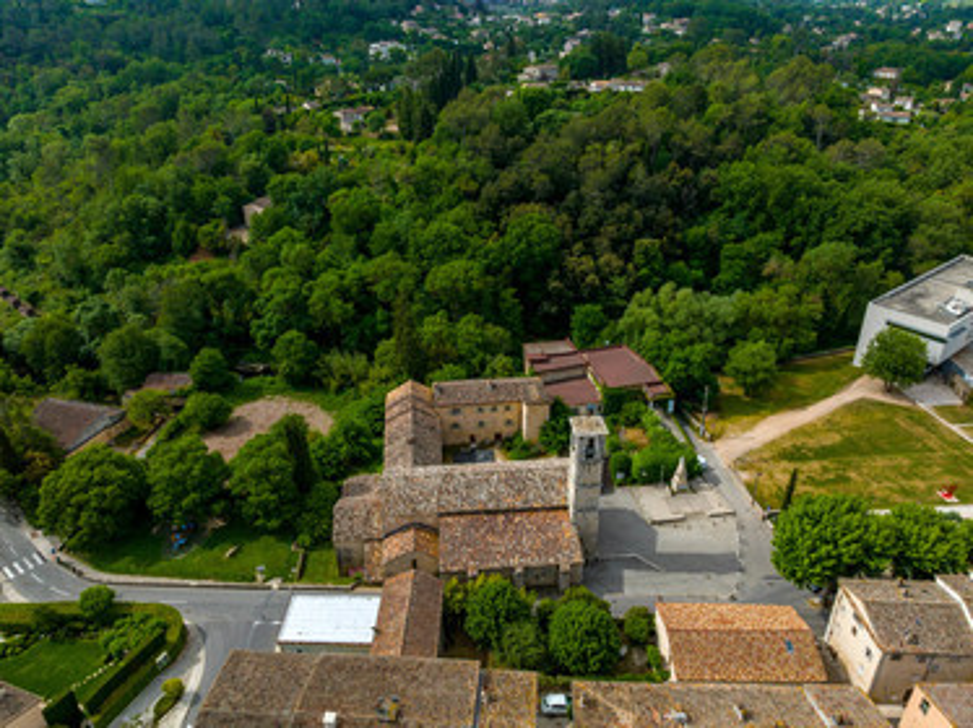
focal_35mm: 24
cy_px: 364
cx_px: 486
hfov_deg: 71.6
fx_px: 674
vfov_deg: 56.8
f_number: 9
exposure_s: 1/500
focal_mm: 12.3
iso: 200
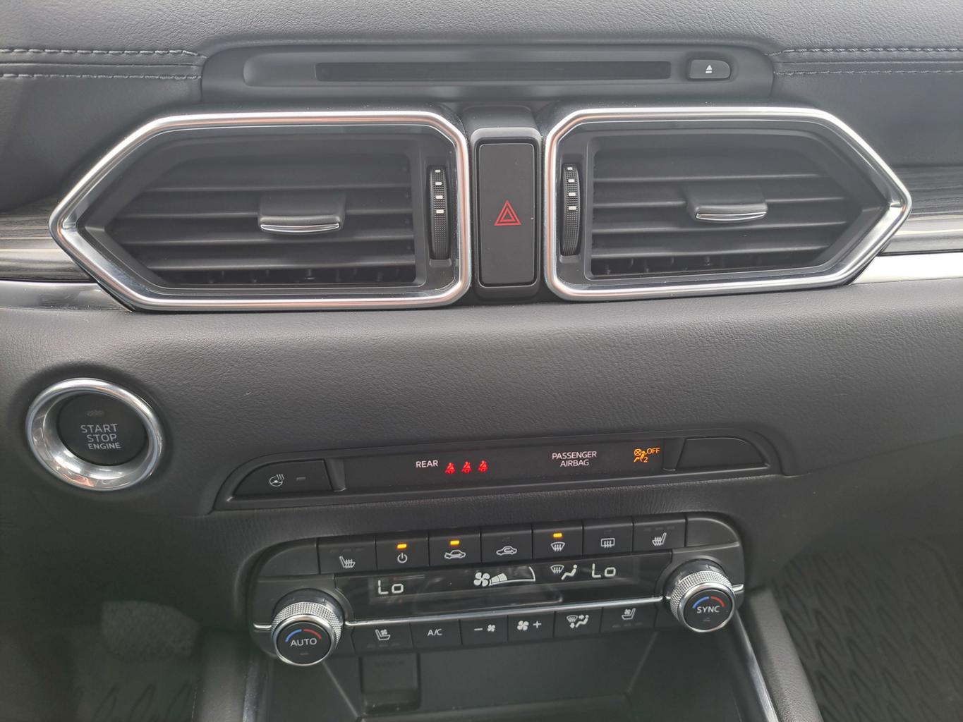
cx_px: 482
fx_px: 668
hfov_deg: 71.6
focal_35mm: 24
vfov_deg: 56.8
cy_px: 361
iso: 50
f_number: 1.8
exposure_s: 1/50
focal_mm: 5.23
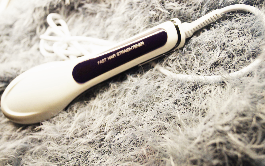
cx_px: 133
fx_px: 311
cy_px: 80
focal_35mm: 43
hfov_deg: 46.2
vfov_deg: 29.9
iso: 250
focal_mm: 28
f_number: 4.5
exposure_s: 1/60
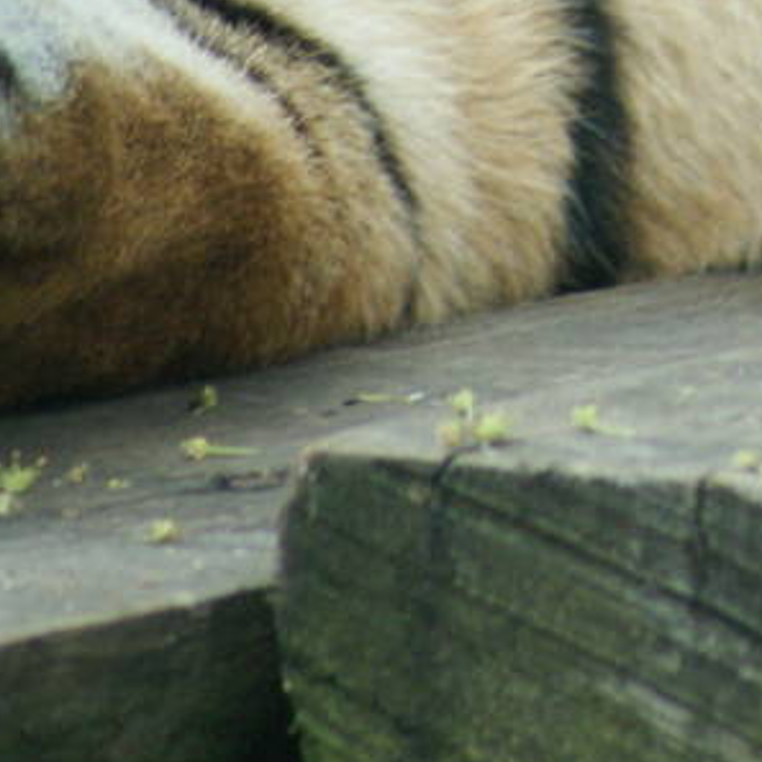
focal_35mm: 1928
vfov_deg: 0.9
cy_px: -417
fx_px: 48016
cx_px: 1355
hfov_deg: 0.9
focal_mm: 280
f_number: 5.6
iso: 400
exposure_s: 1/200
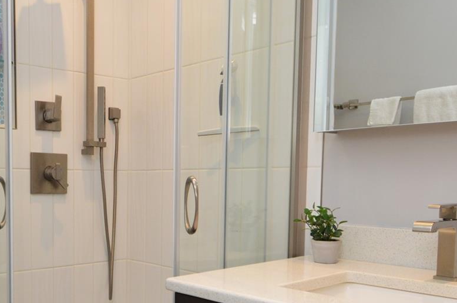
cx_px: 85
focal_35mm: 37
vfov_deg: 35.0
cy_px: 230
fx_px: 469
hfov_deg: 48.7
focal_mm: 12
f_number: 4
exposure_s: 1/60
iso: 640
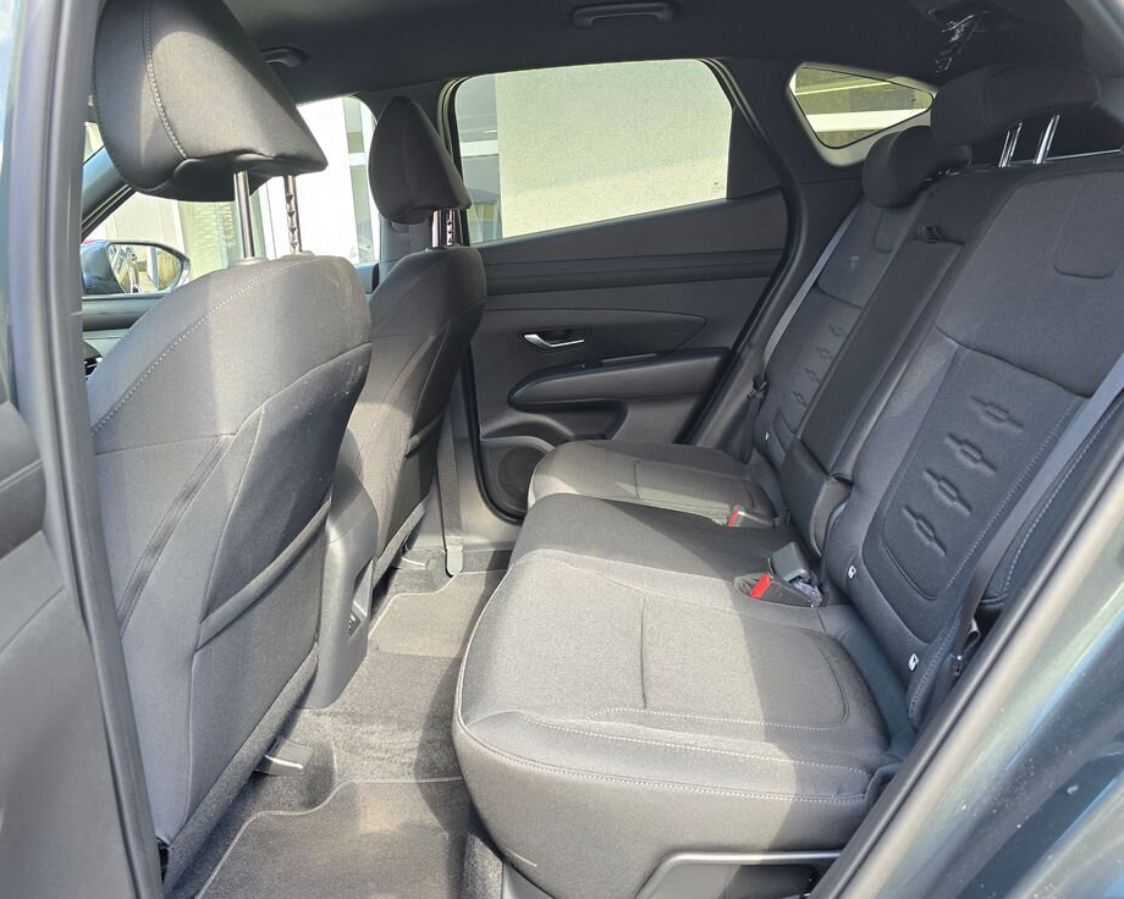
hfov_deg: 68.1
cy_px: 441
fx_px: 832
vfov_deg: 56.8
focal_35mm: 25
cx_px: 566
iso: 200
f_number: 1.7
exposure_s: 1/120
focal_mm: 6.3
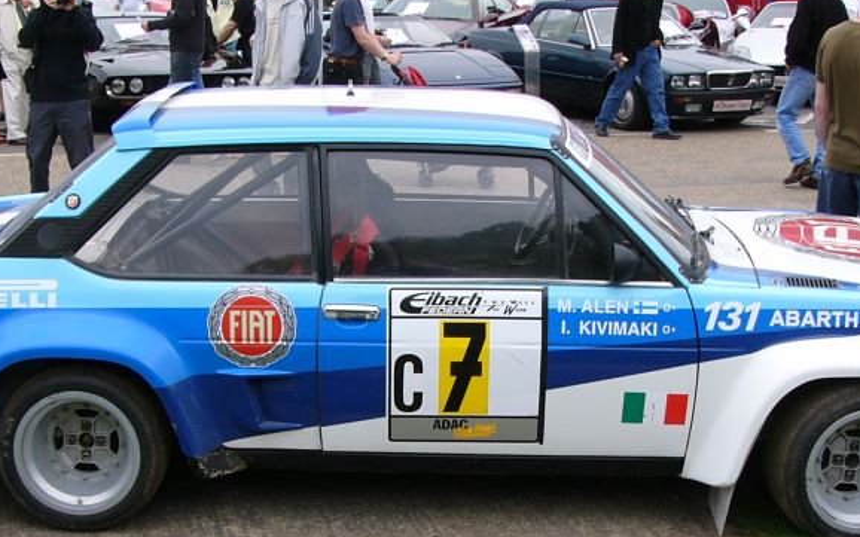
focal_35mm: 66
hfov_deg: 31.1
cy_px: 312
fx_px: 1547
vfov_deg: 19.7
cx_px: 387
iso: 50
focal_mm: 6
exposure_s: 1/160
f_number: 4
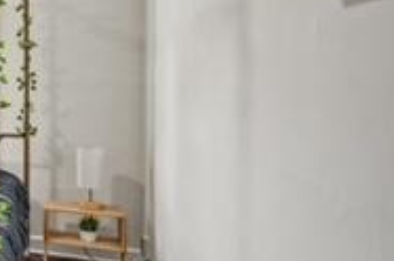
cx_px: -259
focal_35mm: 48
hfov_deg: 24.9
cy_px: 95
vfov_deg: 27.9
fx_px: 524
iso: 400
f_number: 8
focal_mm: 14
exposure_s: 1/13
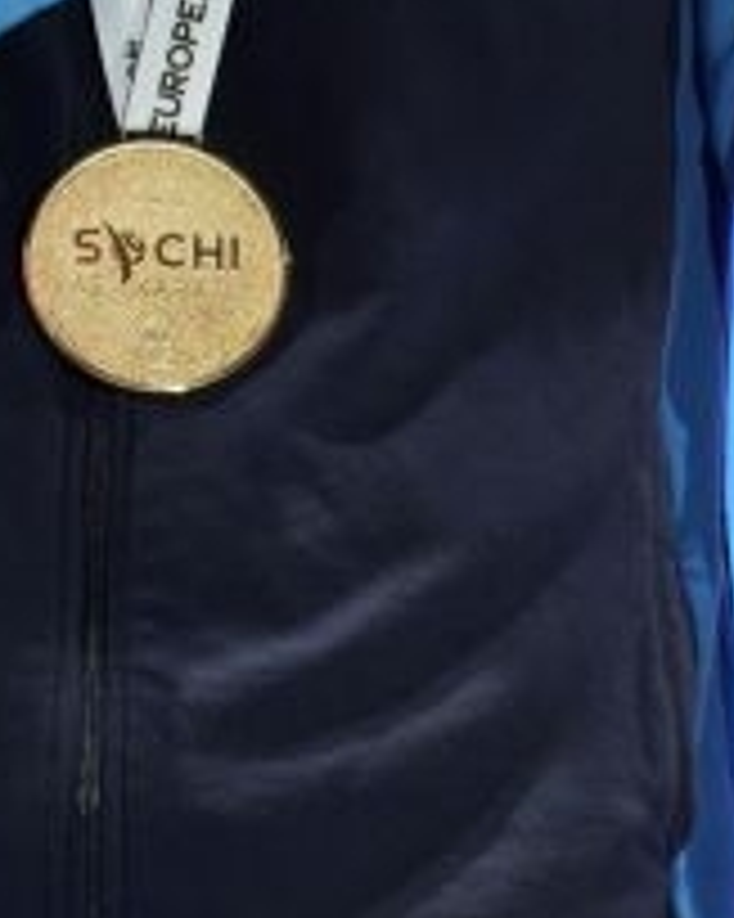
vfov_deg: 1.8
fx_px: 30055
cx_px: -63
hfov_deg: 1.4
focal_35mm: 1106
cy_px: 202
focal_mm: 200
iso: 640
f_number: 2.8
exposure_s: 1/250
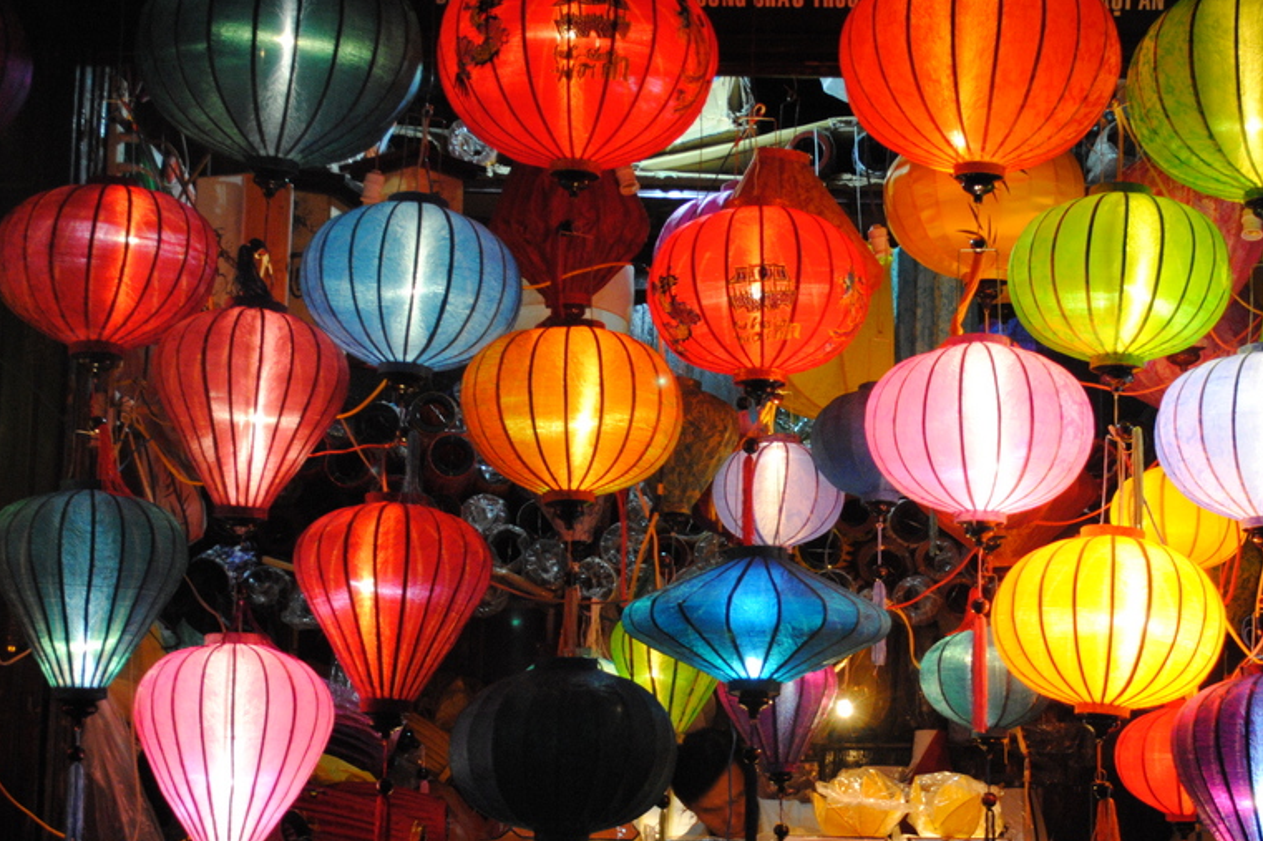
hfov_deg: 28.4
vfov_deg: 19.1
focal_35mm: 71
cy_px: 532
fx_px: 2490
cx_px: 735
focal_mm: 36
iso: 800
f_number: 5
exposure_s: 1/13
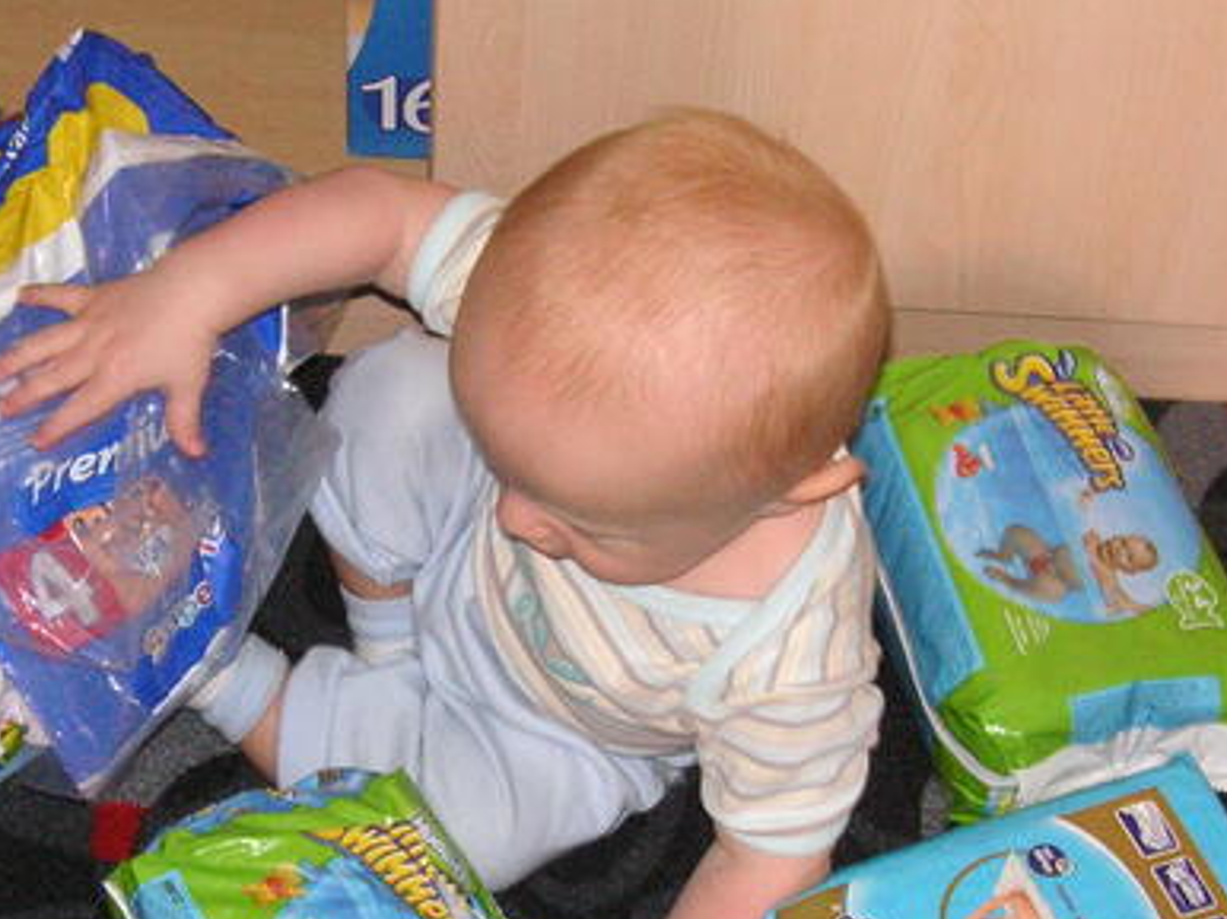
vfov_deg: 17.3
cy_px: 591
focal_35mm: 85
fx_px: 3011
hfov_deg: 23.0
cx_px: 445
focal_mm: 6.9
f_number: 3
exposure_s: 1/45
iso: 160
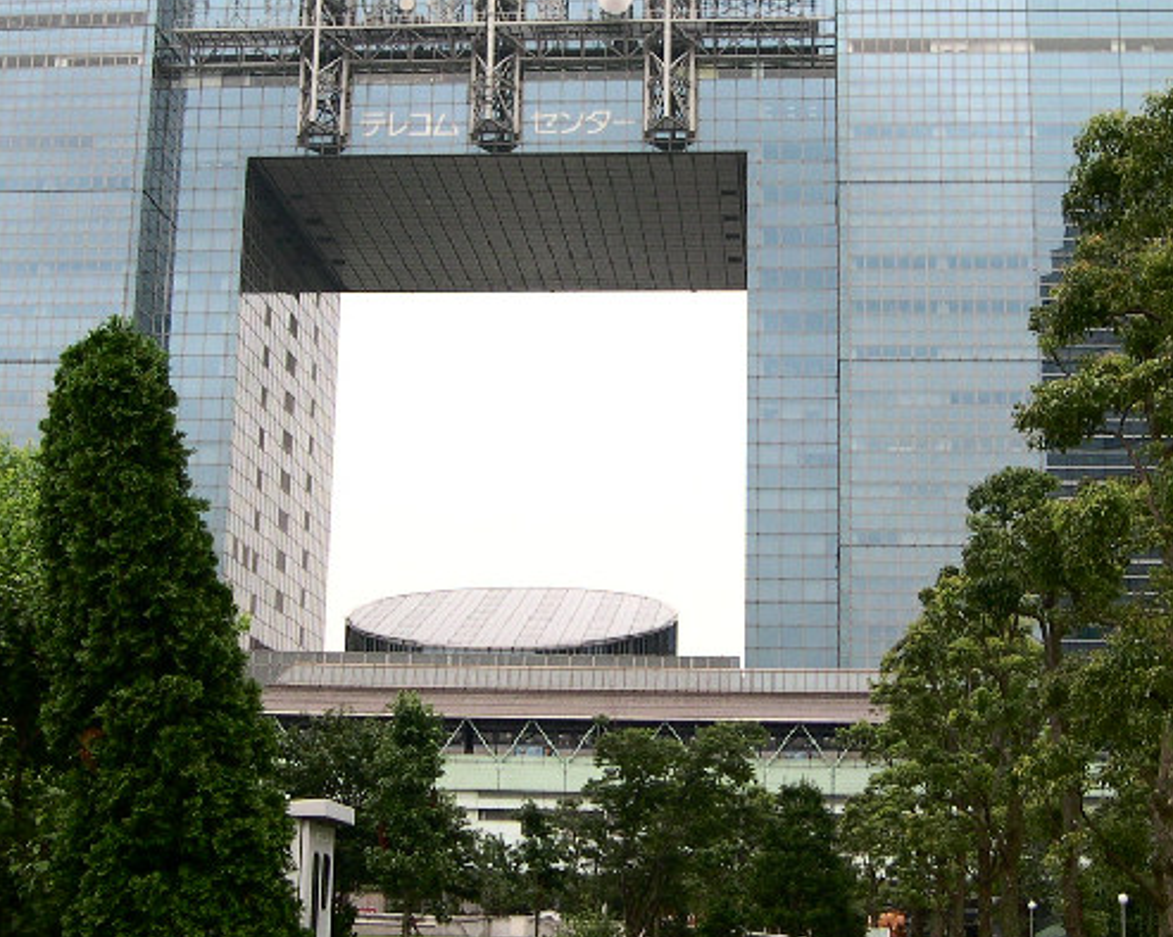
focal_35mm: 64
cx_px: 533
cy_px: 378
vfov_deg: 23.8
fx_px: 2221
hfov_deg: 29.6
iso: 100
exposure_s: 1/619
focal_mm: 8
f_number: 2.8
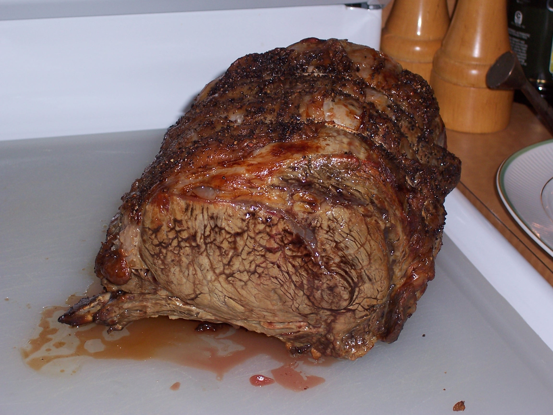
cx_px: 276
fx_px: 1310
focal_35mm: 82
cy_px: 208
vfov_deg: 18.0
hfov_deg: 23.8
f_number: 4.1
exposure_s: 1/90
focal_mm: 13.5
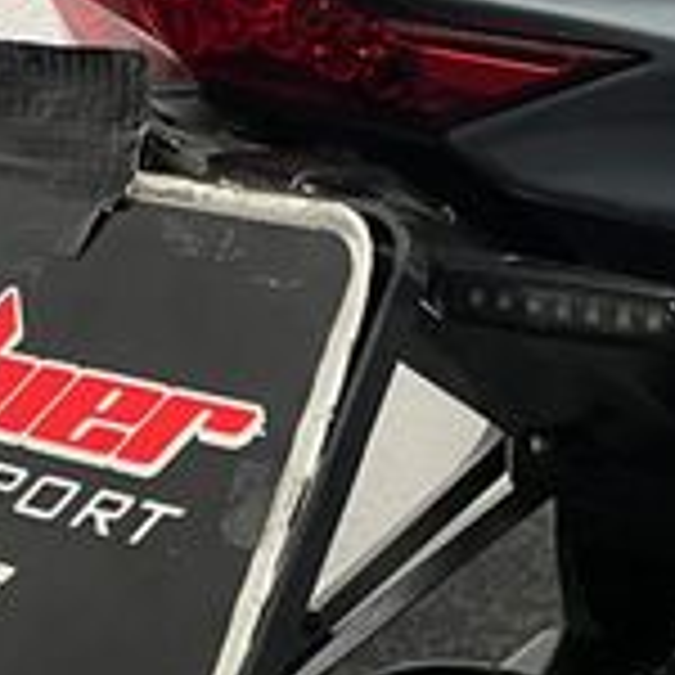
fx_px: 2162
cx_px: 306
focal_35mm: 98
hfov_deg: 17.7
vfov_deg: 17.6
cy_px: 513
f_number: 1.6
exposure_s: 1/50
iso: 125
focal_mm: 5.1
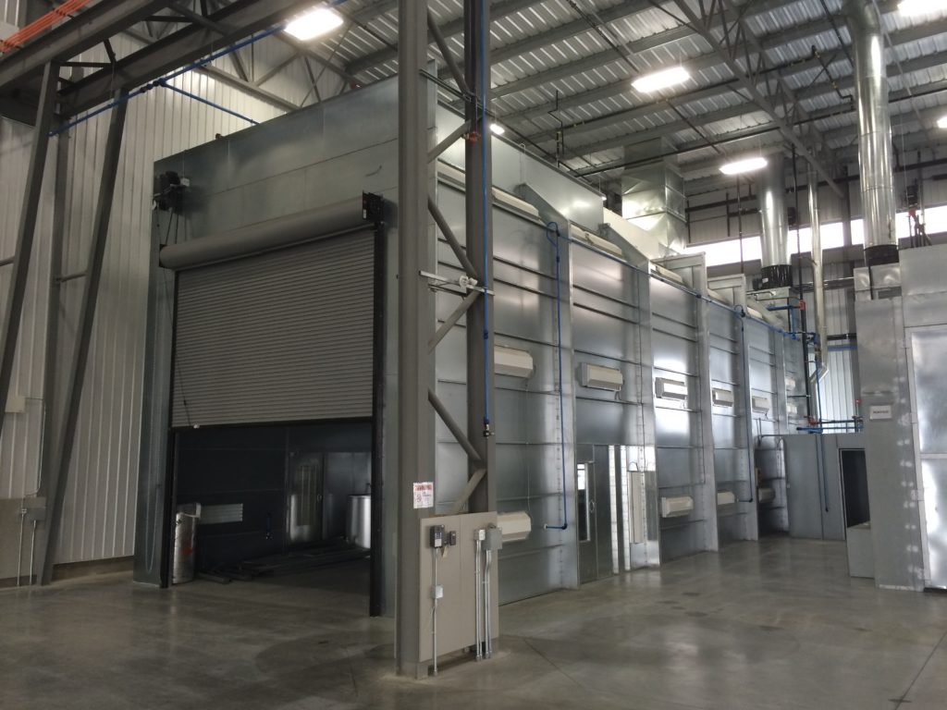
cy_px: 355
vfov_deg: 46.8
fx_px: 821
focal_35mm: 30
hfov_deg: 60.0
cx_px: 474
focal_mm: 4.12
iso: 40
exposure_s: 1/30
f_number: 2.2
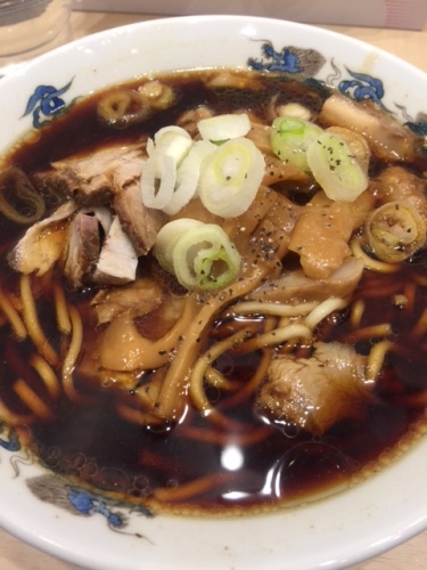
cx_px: 214
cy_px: 285
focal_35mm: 29
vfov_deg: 61.7
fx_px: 477
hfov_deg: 48.2
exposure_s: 1/30
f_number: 2.2
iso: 50
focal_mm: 4.15
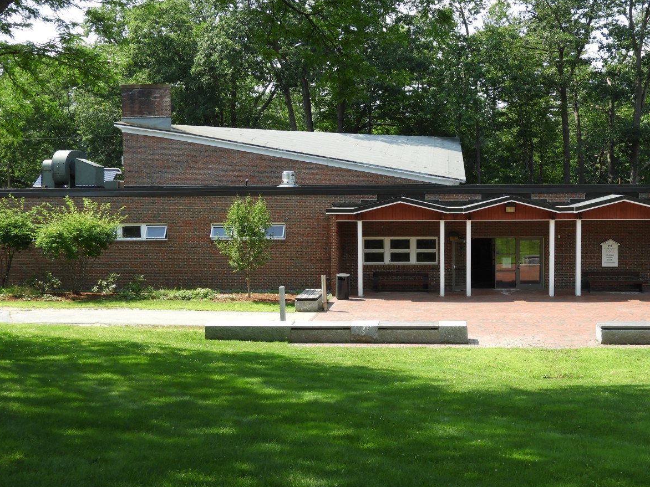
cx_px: 393
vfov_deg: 33.6
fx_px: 807
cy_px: 233
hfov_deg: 43.6
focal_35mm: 43
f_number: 3.8
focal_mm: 6.3
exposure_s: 1/400
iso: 100
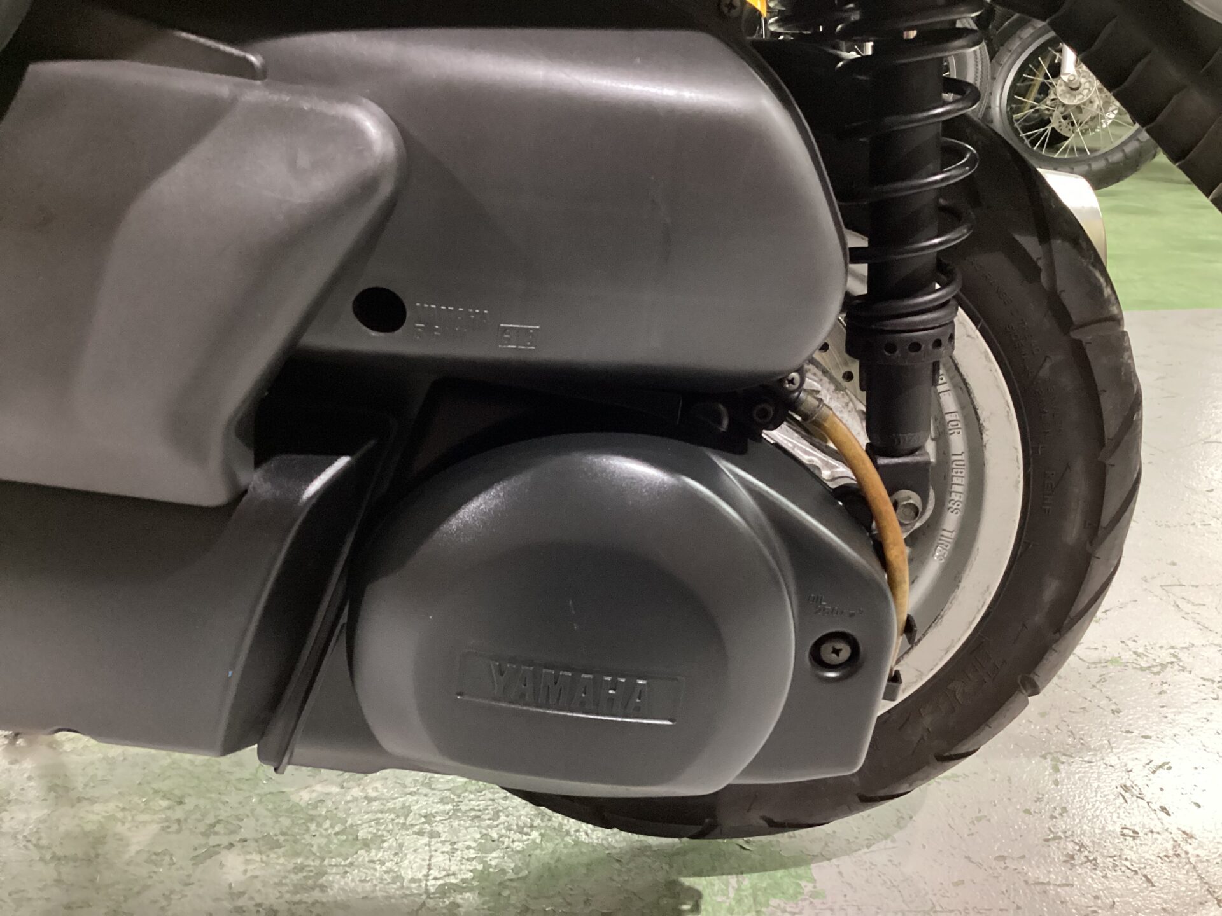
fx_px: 1094
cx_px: 611
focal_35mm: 31
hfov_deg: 58.4
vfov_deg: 45.4
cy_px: 458
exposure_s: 1/30
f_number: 2.4
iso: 320
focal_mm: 3.3
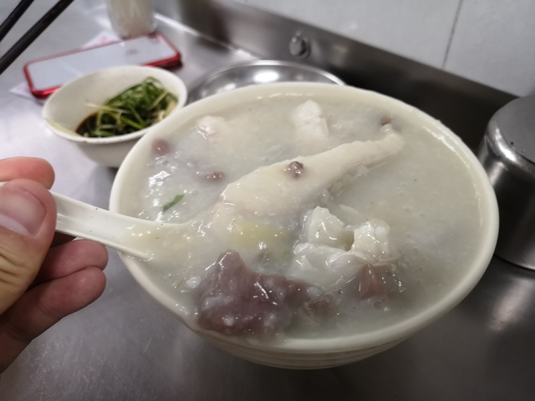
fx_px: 417
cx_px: 268
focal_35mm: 27
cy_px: 200
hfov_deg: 65.3
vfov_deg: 51.4
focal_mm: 3.95
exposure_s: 1/33.3
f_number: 1.8
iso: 320
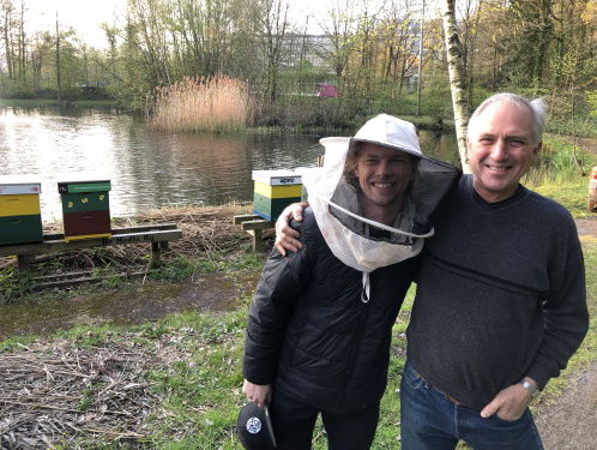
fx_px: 484
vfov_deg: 49.9
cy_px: 225
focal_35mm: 28
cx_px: 298
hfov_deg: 63.4
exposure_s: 1/30
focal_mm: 3.99
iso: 25
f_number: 1.8
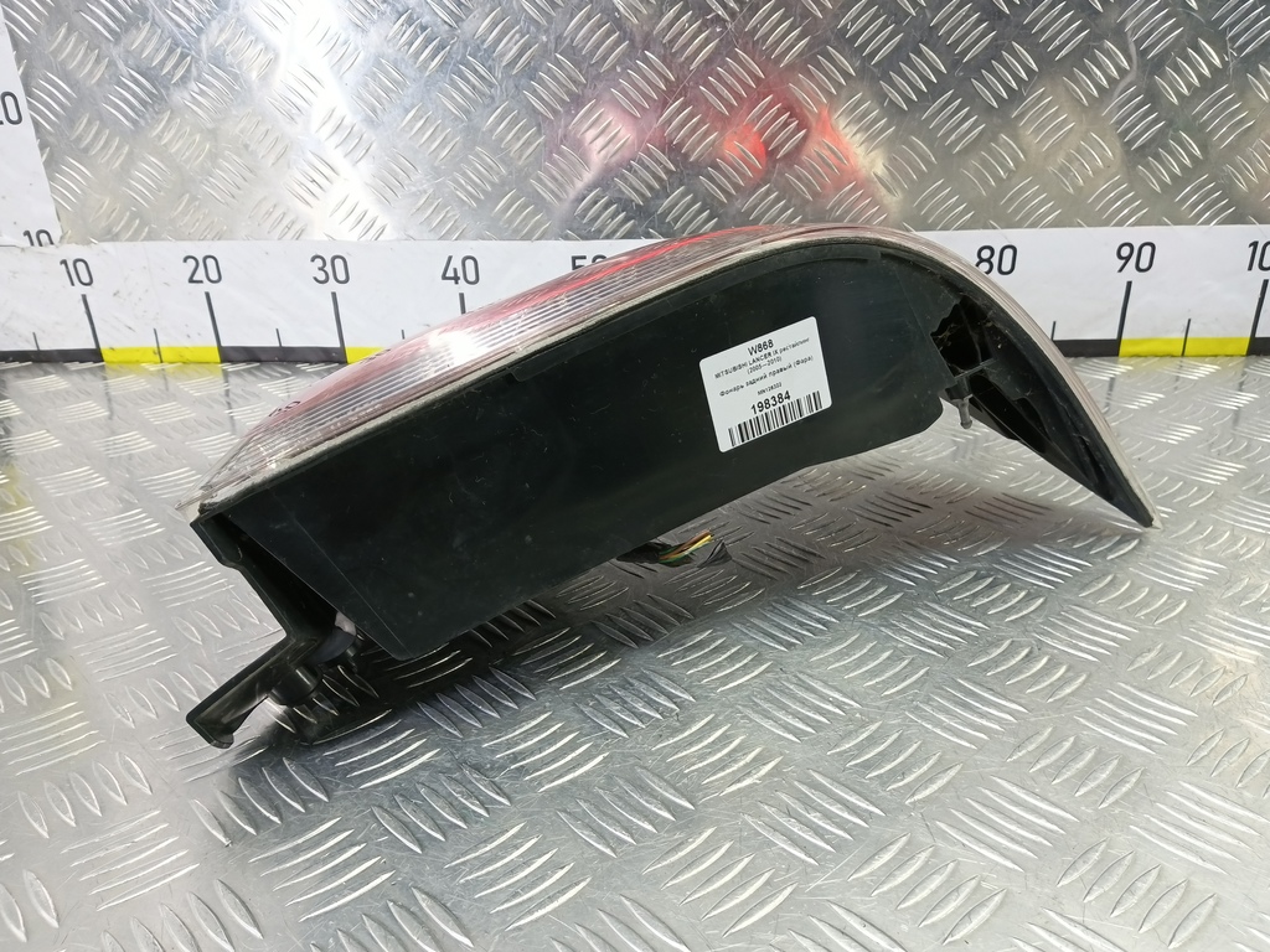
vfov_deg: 58.9
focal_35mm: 23
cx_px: 635
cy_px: 476
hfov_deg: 73.9
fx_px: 844
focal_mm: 4.11
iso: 243
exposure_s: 1/50
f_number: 1.6
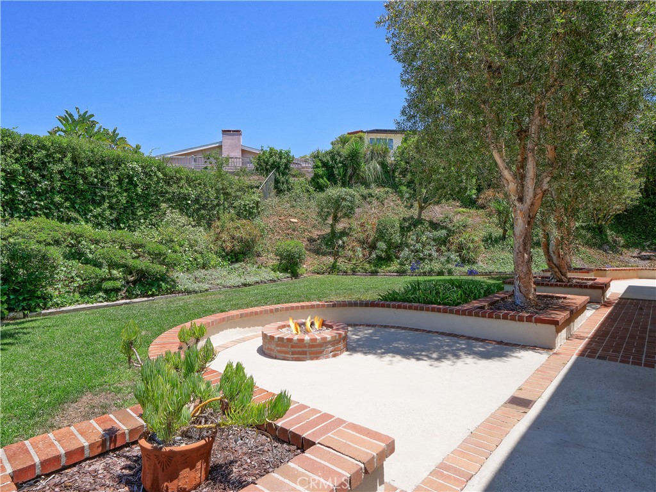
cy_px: 246
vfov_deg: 66.0
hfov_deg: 81.7
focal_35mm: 20
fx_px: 379
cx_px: 328
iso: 200
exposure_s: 1/125
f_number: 11
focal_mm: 10
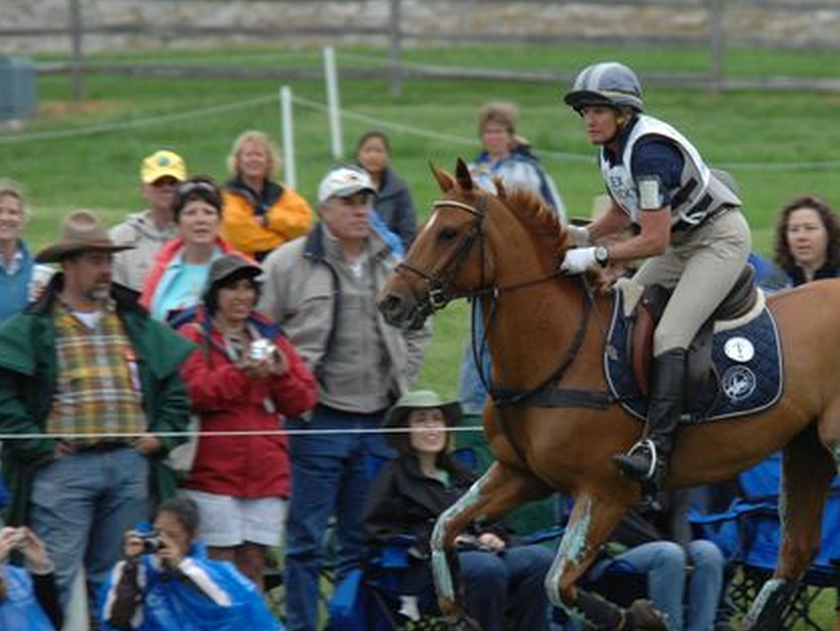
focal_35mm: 617
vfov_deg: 2.4
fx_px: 14981
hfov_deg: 3.2
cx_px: 633
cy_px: 371
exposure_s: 1/400
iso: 400
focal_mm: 280
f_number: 5.3
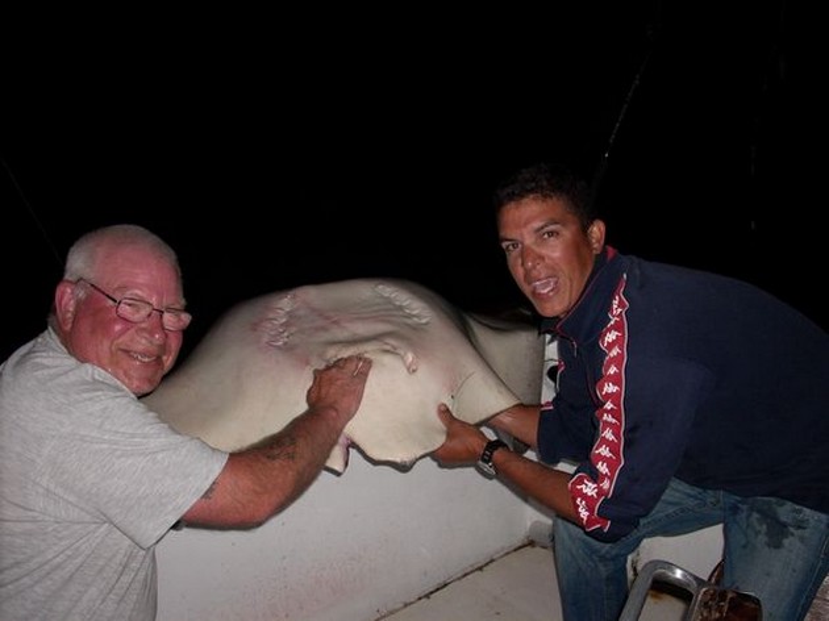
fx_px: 886
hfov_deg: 50.2
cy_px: 310
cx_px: 414
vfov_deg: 38.6
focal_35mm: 37
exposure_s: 1/60
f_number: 2.8
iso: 64
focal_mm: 6.2
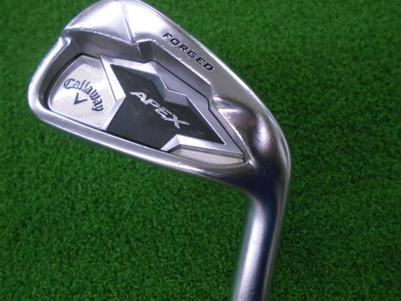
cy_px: 150
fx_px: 301
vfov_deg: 53.1
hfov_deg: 67.3
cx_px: 200
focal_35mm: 26
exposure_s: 1/160
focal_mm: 4.6
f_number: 3.2
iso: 800
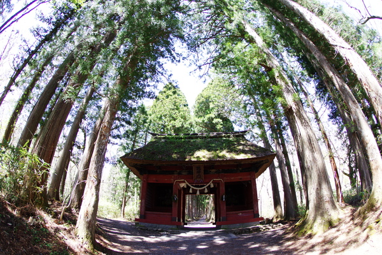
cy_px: 128
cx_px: 191
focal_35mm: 15
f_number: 6.3
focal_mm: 10
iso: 800
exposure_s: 1/160
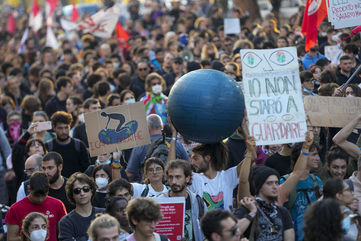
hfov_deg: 10.3
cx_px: 180
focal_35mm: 200
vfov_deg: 6.9
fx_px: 2005
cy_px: 120
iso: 1600
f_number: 3.5
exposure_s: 1/800
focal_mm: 200
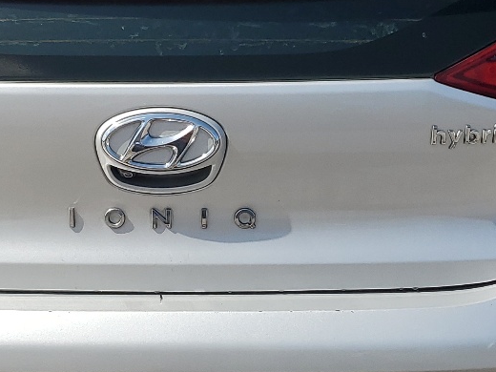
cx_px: 193
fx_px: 1146
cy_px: 177
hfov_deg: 24.4
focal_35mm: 80
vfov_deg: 18.4
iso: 50
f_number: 1.5
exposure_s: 1/5000
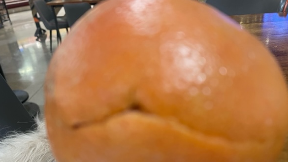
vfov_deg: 37.4
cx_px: 153
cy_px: 107
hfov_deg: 62.6
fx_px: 237
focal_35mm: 31
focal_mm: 5.1
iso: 320
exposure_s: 1/60
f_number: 1.6
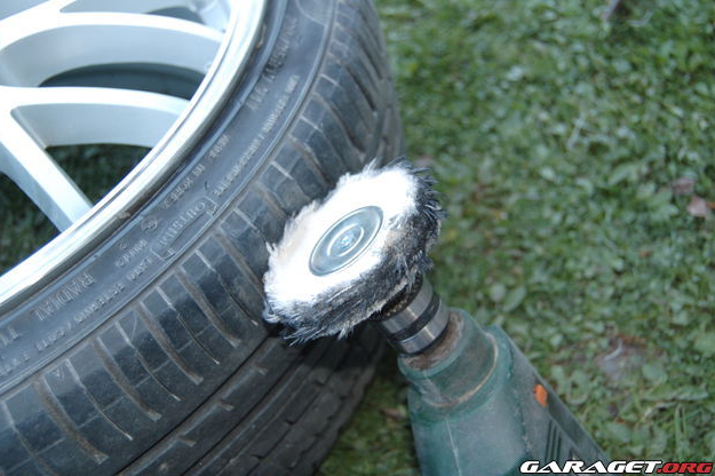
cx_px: 350
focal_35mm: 43
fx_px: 854
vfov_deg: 31.2
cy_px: 235
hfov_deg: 45.4
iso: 400
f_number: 4.2
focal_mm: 28
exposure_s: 1/30
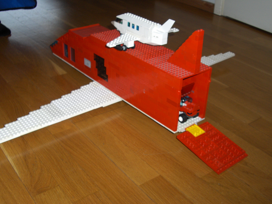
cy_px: 102
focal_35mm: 44
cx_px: 136
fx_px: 346
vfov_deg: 32.9
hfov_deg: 42.9
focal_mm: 7.4
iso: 100
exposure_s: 1/60
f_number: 2.9
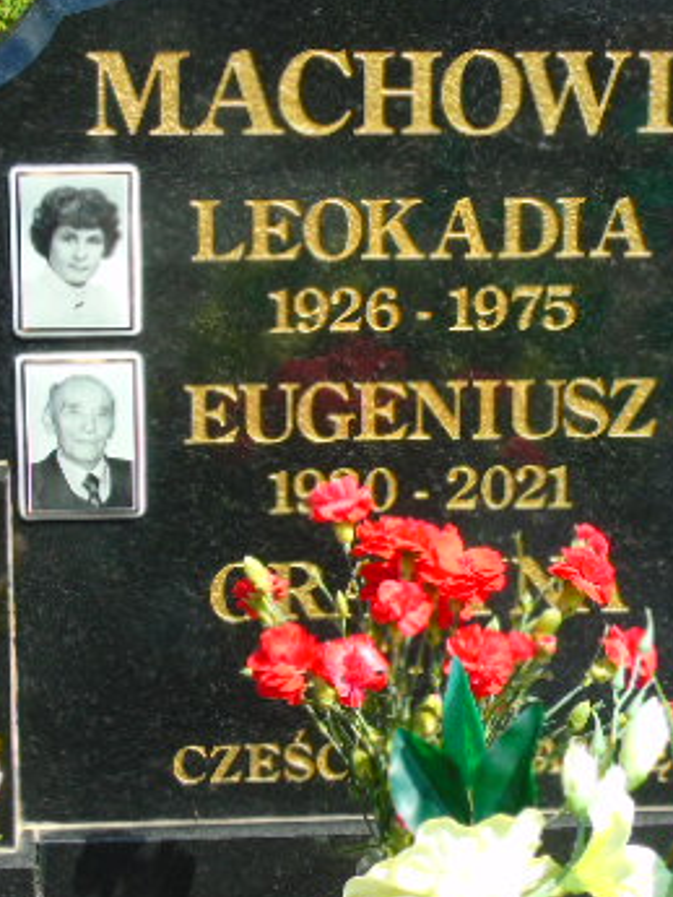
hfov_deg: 12.9
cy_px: 458
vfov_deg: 17.1
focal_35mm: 115
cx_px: 481
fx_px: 2979
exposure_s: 1/250
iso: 80
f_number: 4.5
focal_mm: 11
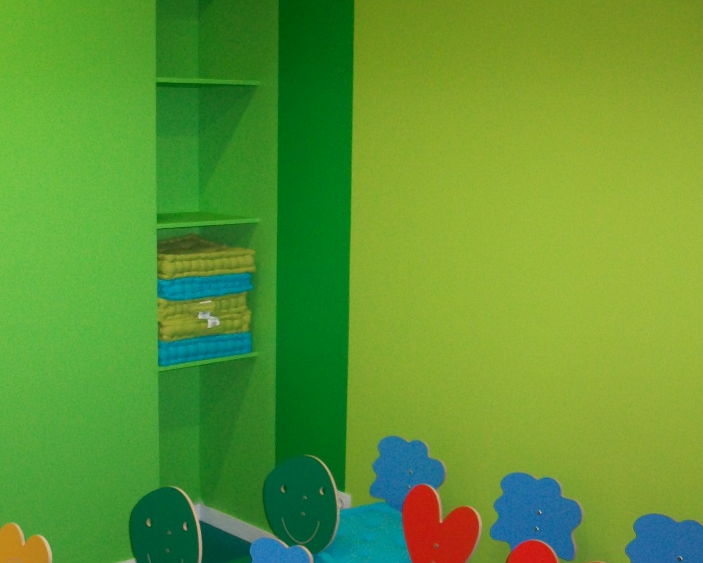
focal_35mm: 52
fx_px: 1082
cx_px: 234
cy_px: 305
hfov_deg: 35.6
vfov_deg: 29.1
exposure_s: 1/60
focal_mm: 5.7
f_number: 2.8
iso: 160
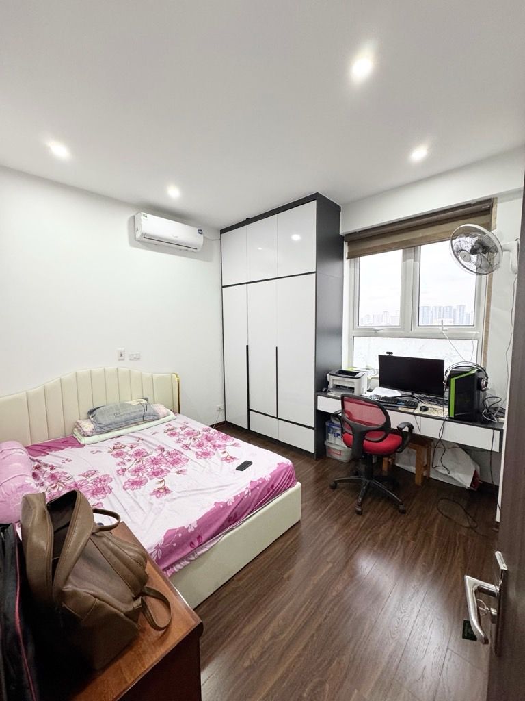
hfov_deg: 85.7
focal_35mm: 14
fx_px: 283
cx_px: 262
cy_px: 350
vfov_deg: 102.1
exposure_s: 1/100
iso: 250
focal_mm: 2.22
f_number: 2.2
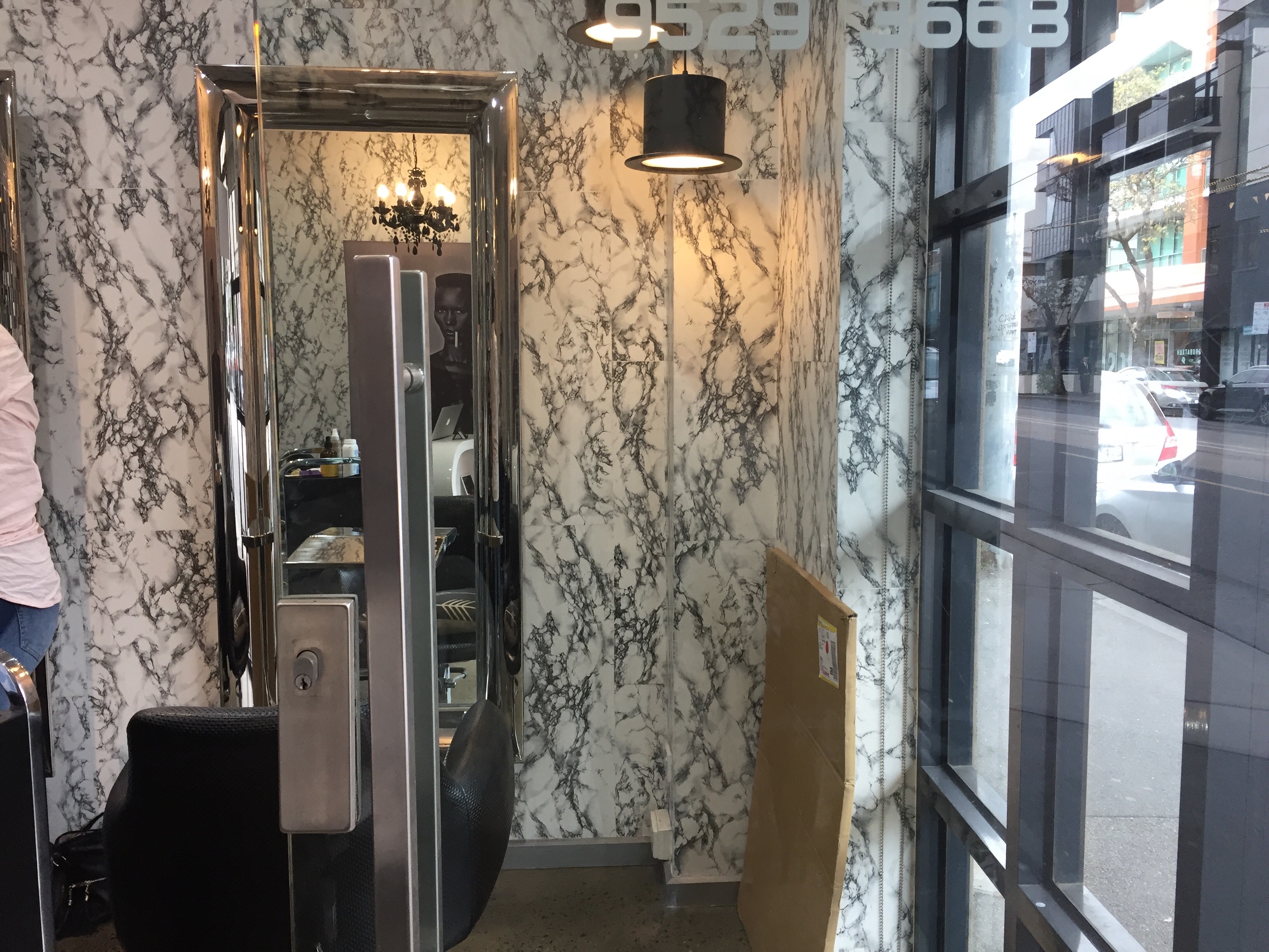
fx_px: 1063
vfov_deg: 48.2
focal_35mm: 29
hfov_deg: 61.7
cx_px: 634
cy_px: 476
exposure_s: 1/33
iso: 50
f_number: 2.2
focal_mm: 4.15
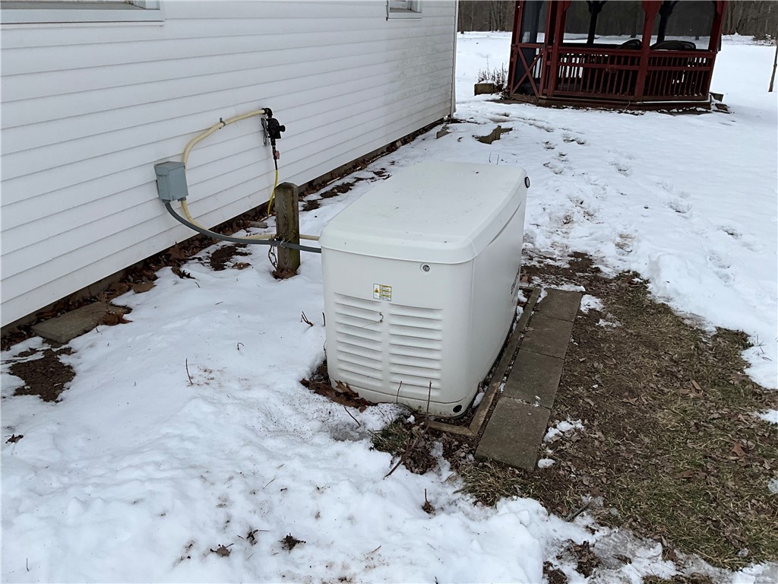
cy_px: 292
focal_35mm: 29
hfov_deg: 61.7
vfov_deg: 48.2
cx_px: 389
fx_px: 652
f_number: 1.8
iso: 25
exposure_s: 1/1848
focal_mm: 3
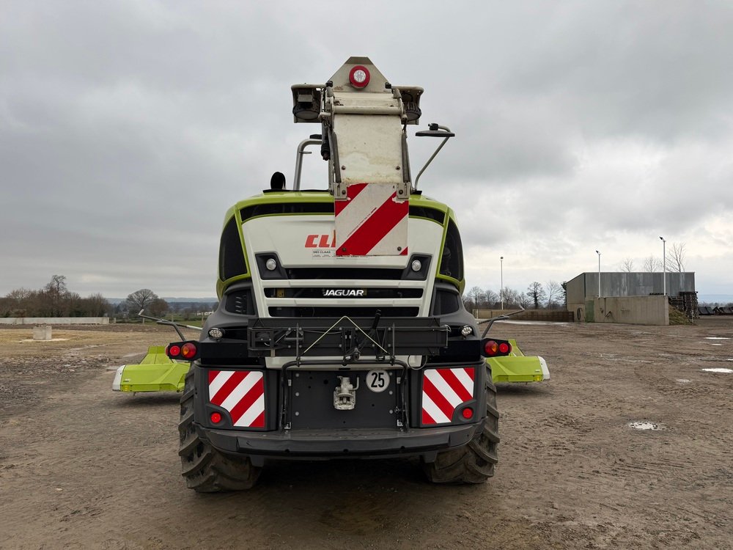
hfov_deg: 71.6
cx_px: 366
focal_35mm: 24
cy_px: 275
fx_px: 508
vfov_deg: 56.8
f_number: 1.78
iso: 80
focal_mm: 6.76
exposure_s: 1/547
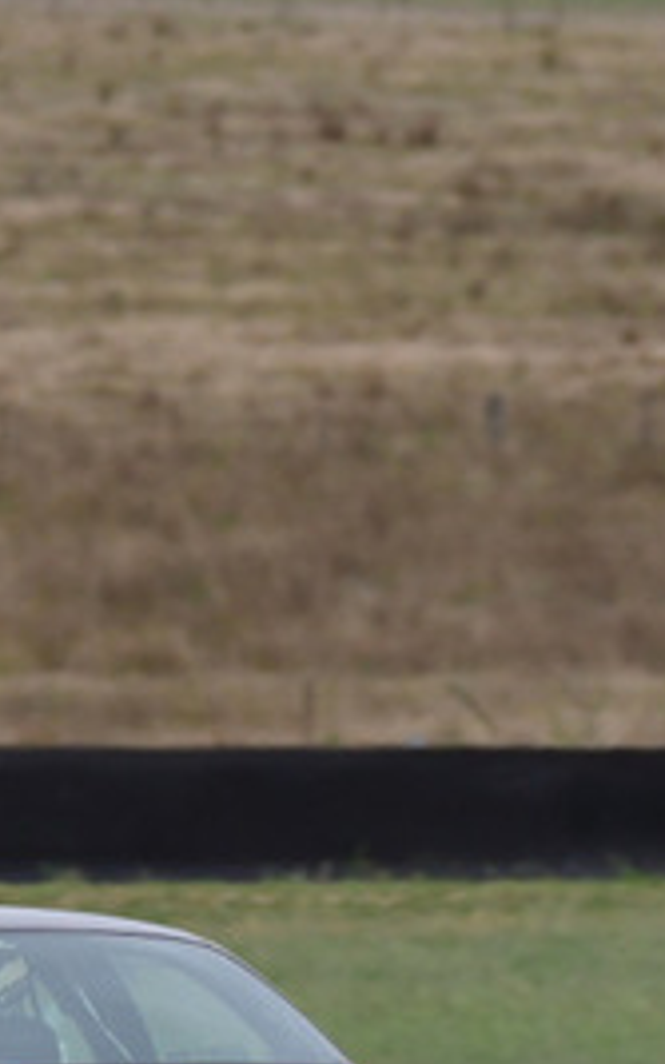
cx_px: -681
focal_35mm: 1556
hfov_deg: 0.8
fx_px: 45096
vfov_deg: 1.4
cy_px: 897
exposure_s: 1/640
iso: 640
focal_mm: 340
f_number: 10
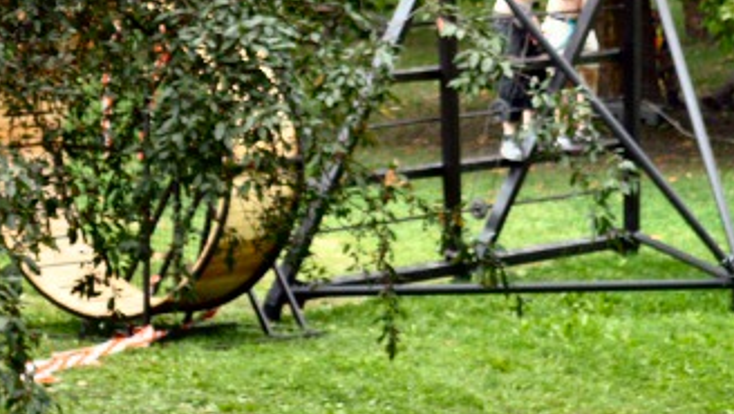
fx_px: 4095
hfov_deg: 10.2
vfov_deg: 5.8
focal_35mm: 210
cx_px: 398
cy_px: -44
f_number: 5.6
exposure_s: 1/160
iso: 640
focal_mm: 55
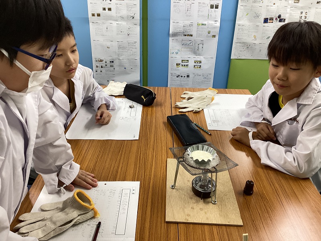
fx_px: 287
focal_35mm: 31
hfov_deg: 58.4
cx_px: 160
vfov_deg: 45.4
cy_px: 120
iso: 125
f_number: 2.4
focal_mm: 3.3
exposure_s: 1/60
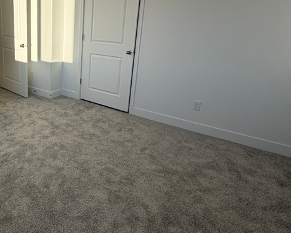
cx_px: 56
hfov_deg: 54.5
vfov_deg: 48.2
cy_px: 91
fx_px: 258
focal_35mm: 30
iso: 50
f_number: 2.2
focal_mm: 2.22
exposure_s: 1/326
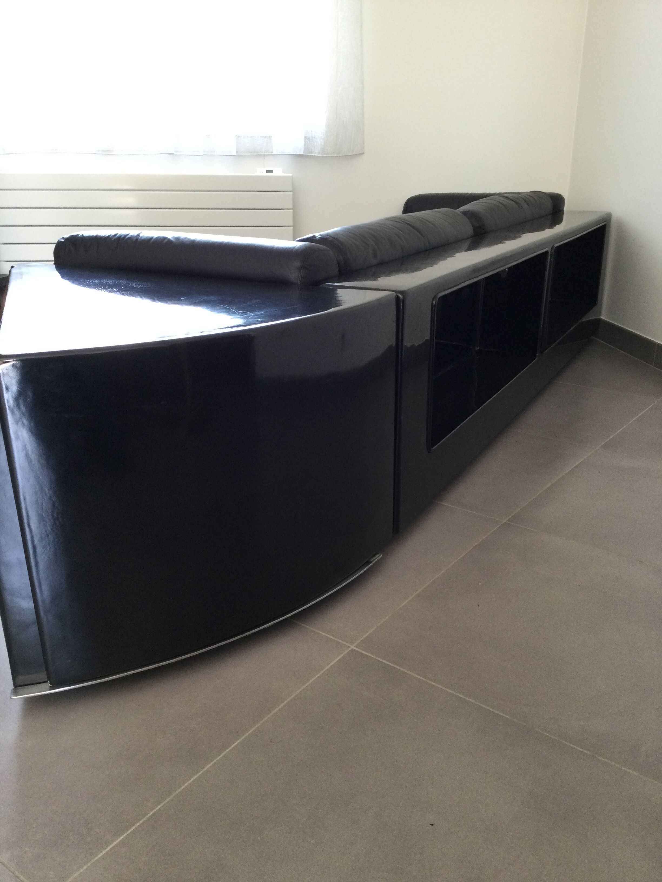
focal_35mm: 31
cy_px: 441
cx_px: 331
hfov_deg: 45.4
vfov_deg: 58.4
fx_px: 790
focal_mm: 3.3
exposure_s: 1/33
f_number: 2.4
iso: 100
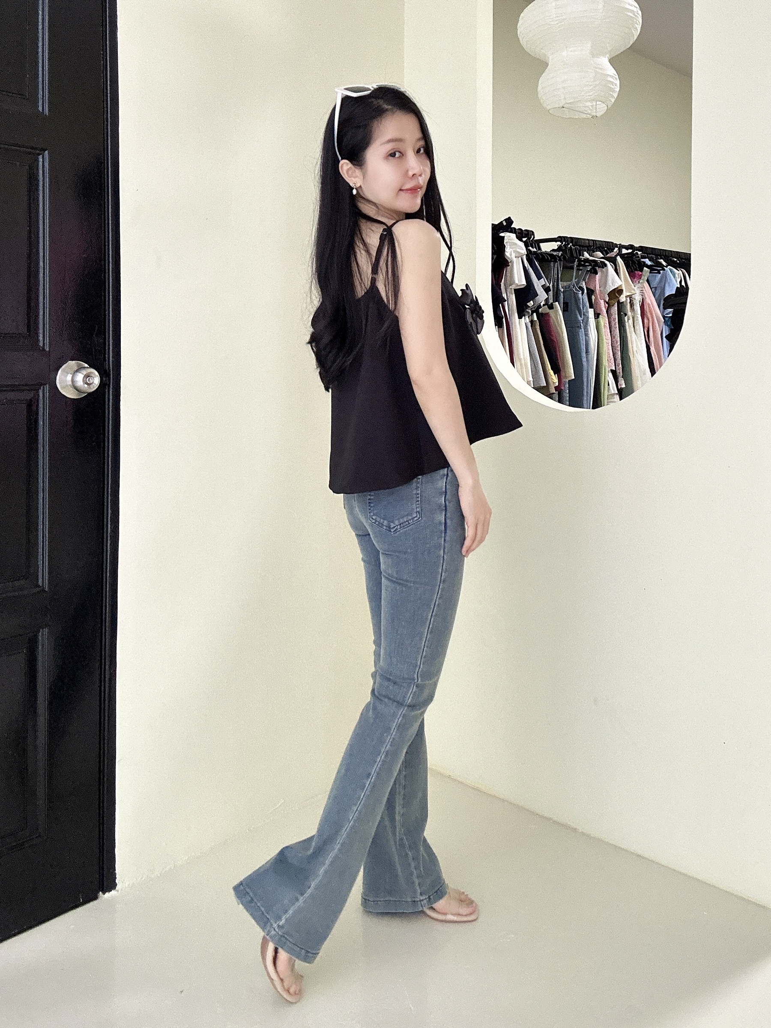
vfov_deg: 73.9
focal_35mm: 23
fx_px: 683
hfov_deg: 58.9
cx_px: 386
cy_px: 514
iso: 250
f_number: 1.9
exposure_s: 1/60
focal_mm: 2.69
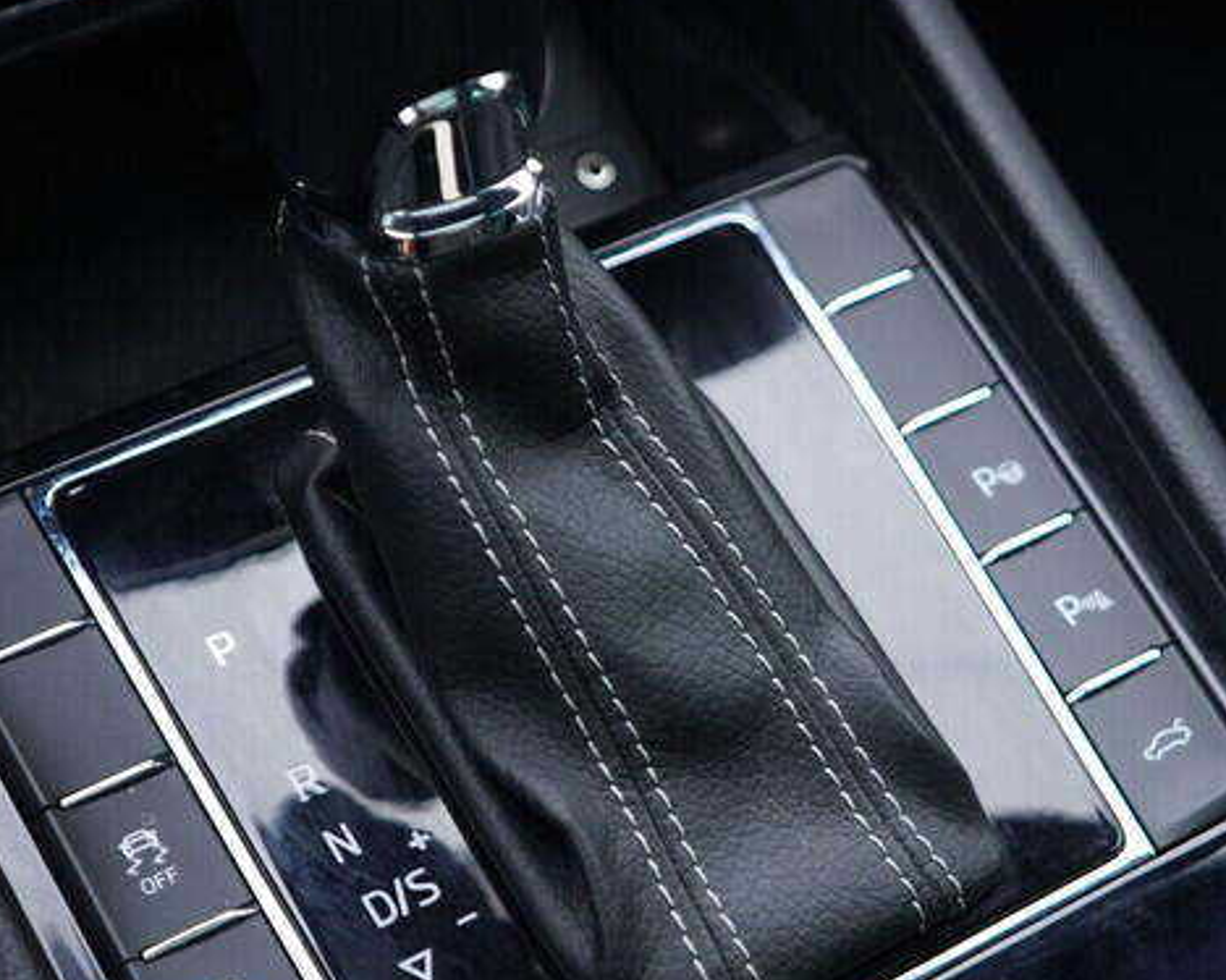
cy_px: 439
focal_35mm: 74
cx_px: 728
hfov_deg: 25.7
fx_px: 2684
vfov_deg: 20.7
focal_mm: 24
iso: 200
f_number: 2.8
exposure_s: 1/40
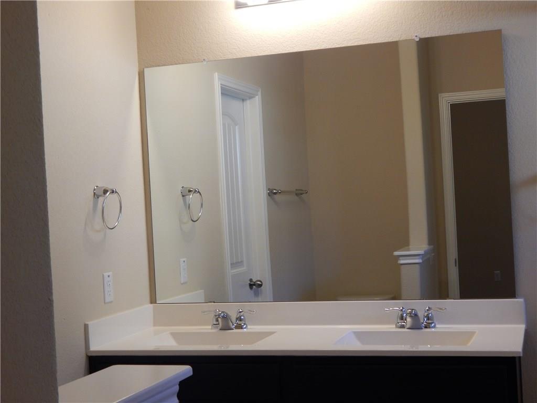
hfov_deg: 35.5
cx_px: 268
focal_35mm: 54
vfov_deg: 27.0
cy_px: 202
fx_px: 838
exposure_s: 1/30
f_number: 3.8
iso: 180
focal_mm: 9.7
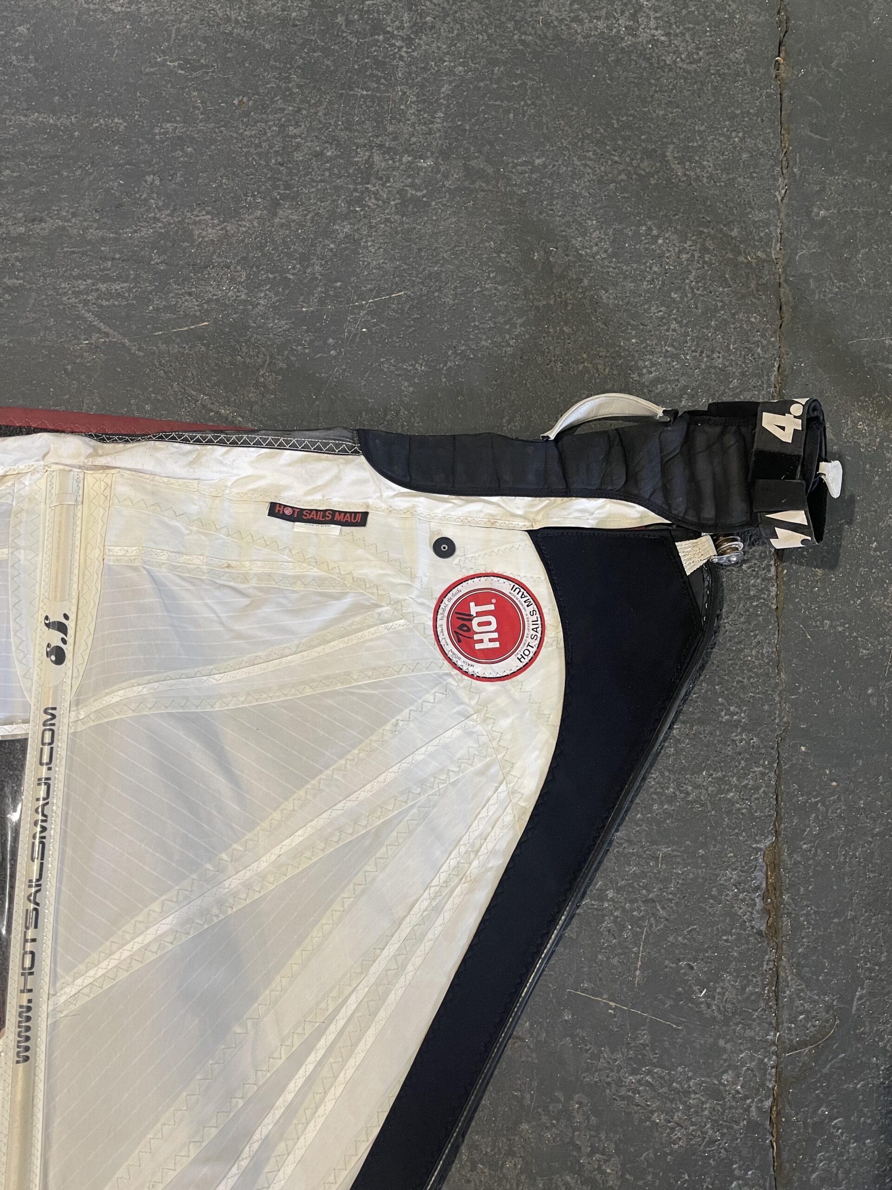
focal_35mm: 25
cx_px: 446
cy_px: 595
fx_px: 859
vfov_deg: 69.4
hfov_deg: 54.9
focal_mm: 5.1
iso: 250
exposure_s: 1/60
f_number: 1.6
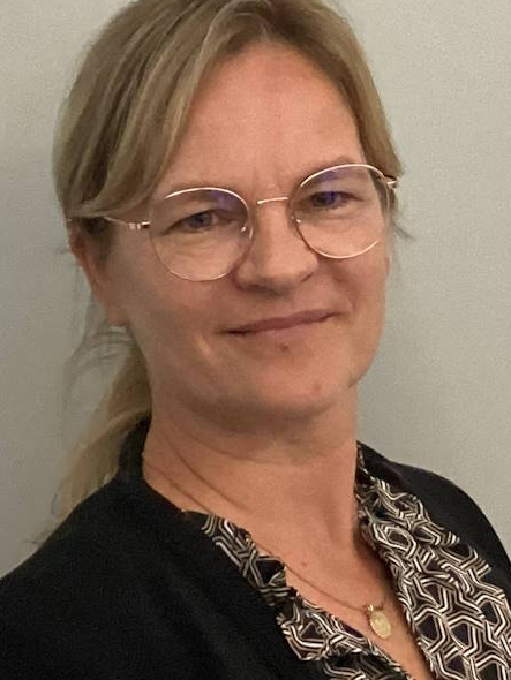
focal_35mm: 35
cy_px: 307
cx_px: 231
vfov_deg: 52.5
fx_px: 688
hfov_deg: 40.7
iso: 250
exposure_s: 1/50
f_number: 2.4
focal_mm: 3.3
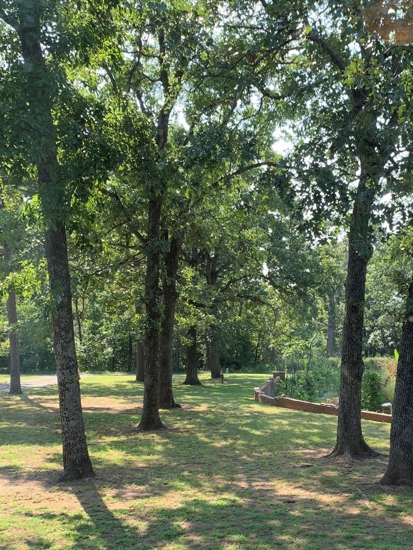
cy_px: 377
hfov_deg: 30.4
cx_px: 312
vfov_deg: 39.8
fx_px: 747
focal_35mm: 47
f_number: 1.8
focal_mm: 4.25
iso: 25
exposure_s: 1/218
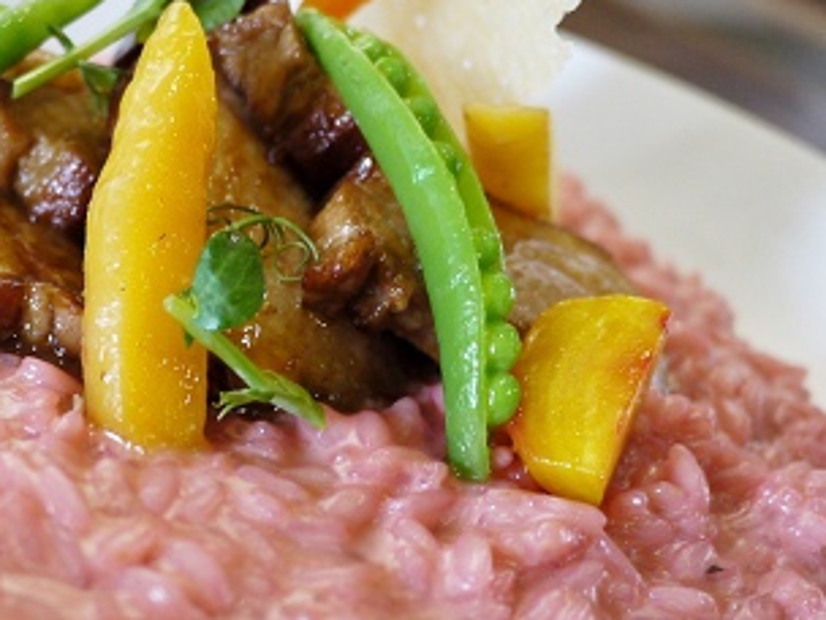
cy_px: 364
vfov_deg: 24.8
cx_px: 239
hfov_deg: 32.3
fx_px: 1408
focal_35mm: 59
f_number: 2.5
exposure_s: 1/13
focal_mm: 14
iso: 400
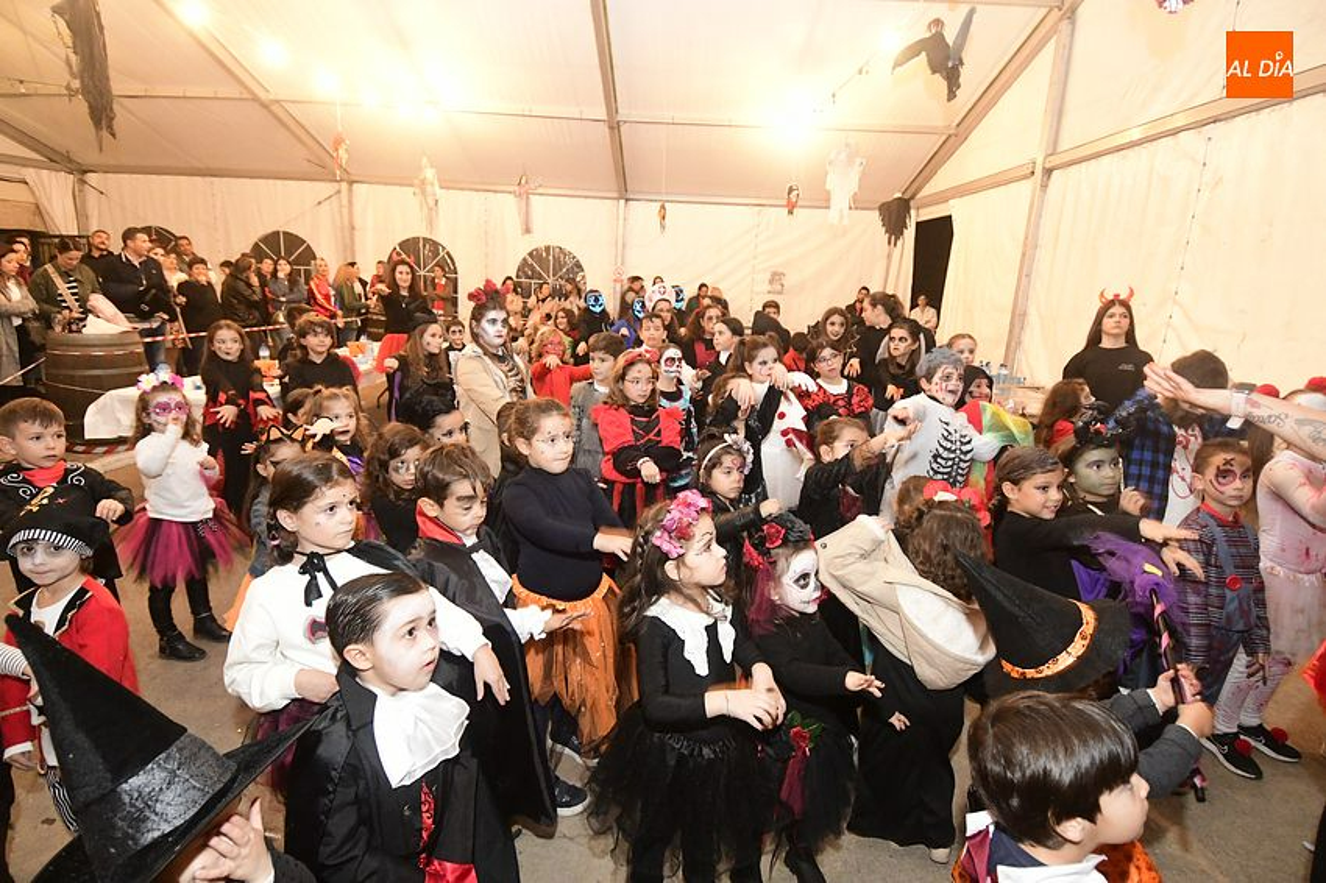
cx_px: 663
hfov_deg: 90.0
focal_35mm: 18
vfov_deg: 67.3
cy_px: 442
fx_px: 663
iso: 6400
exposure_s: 1/30
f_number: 4
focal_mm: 12
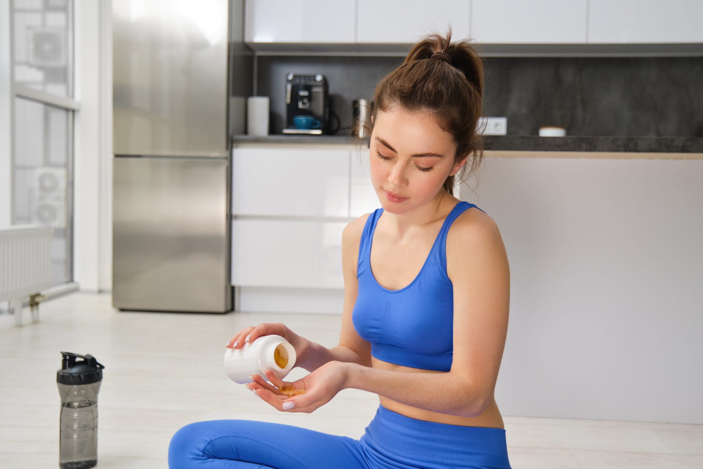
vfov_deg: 35.9
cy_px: 234
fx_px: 723
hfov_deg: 51.9
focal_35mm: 37
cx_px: 352
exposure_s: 1/125
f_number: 2.8
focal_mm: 24.9
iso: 400
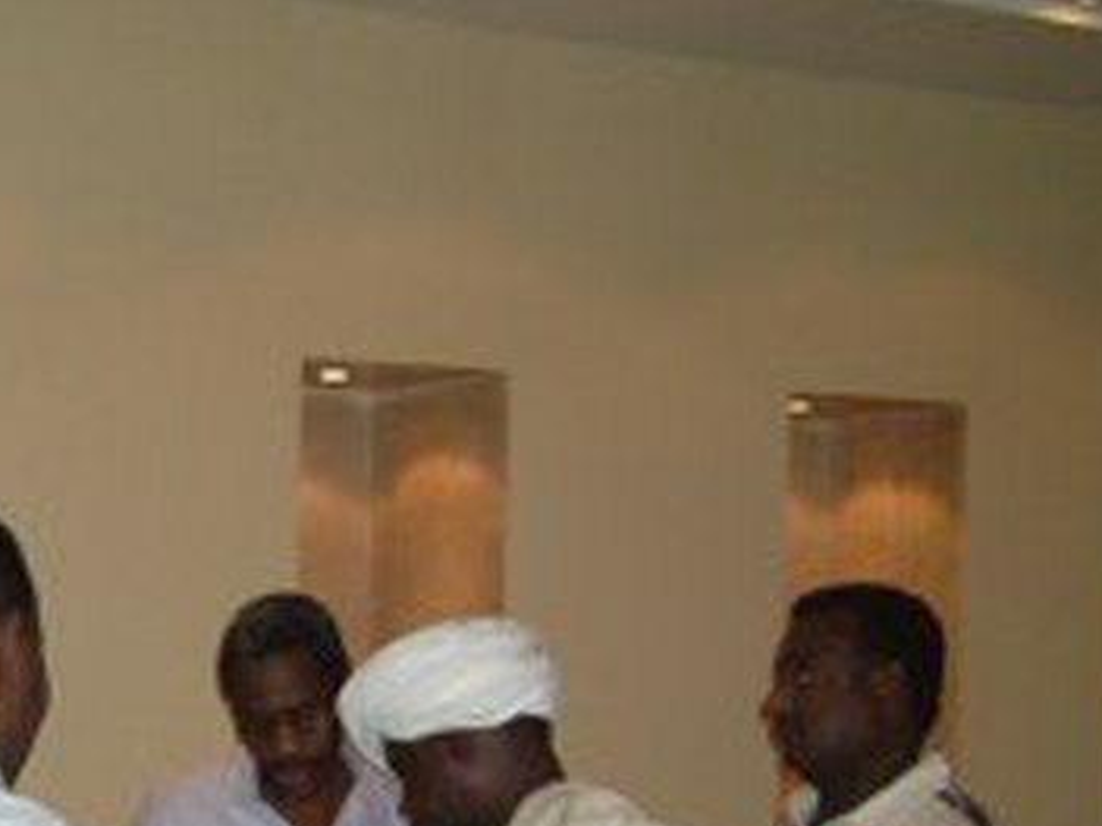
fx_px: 2323
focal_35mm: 73
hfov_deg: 26.0
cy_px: 747
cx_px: 166
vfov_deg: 19.8
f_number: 2.8
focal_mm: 8.25
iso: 200
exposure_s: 1/42
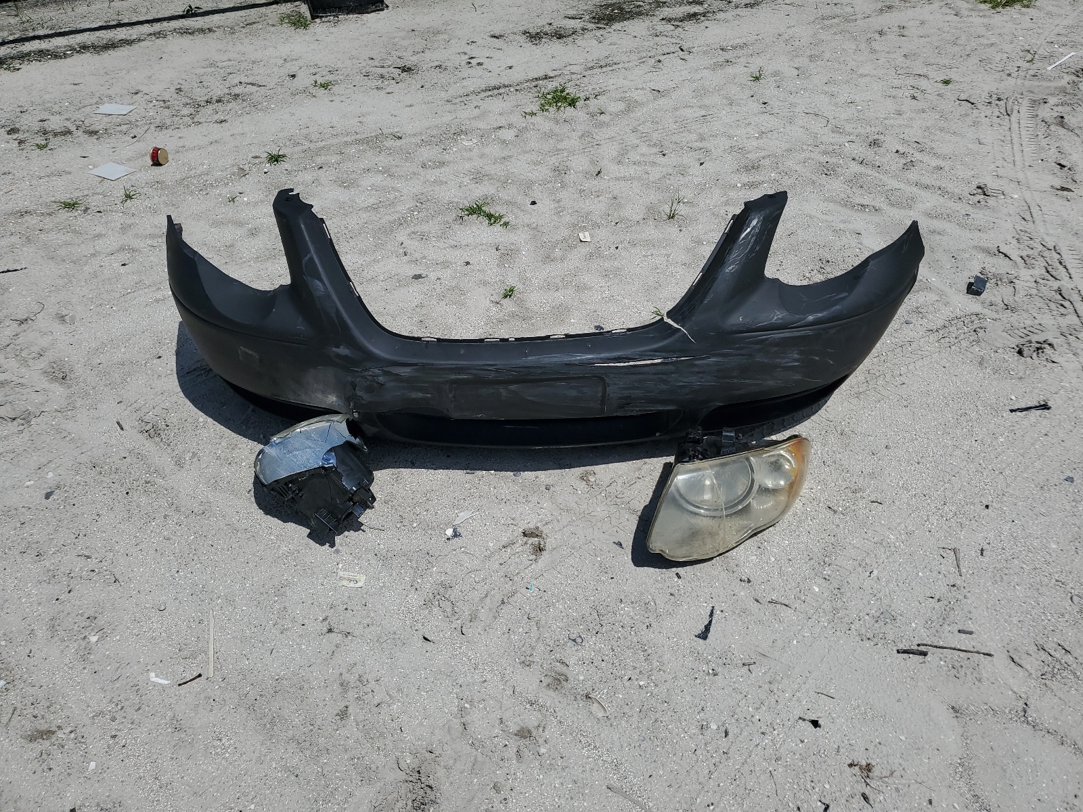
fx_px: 813
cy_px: 406
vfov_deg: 53.1
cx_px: 542
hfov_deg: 67.3
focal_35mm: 26
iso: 50
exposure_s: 1/10000
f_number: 1.5
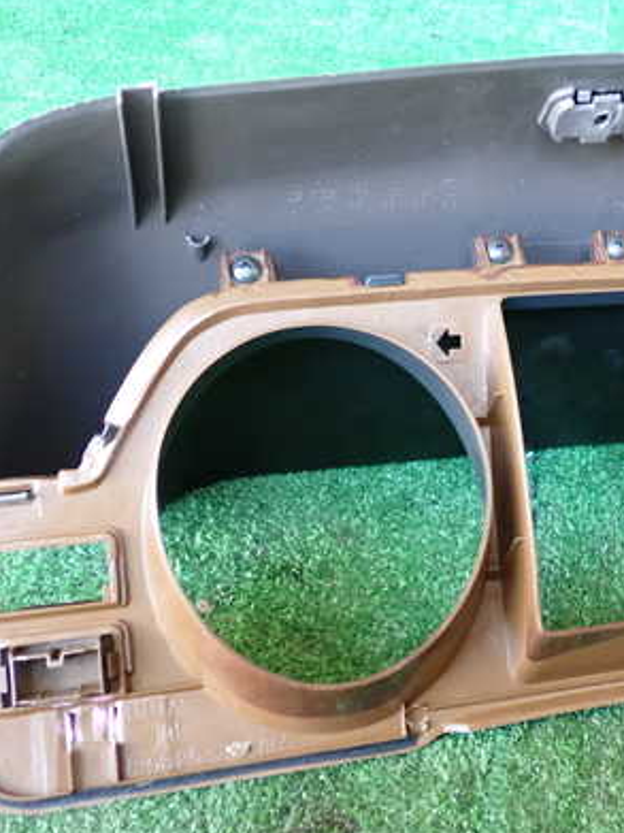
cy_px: 420
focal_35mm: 46
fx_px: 1106
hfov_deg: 30.4
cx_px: 532
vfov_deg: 41.3
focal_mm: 5.4
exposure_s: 1/30
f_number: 2.3
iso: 400
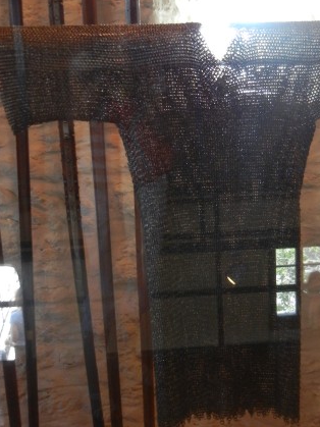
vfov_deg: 34.9
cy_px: 216
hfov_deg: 26.4
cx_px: 209
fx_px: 678
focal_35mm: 55
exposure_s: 1/24.3
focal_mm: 5.4
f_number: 3.5
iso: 400
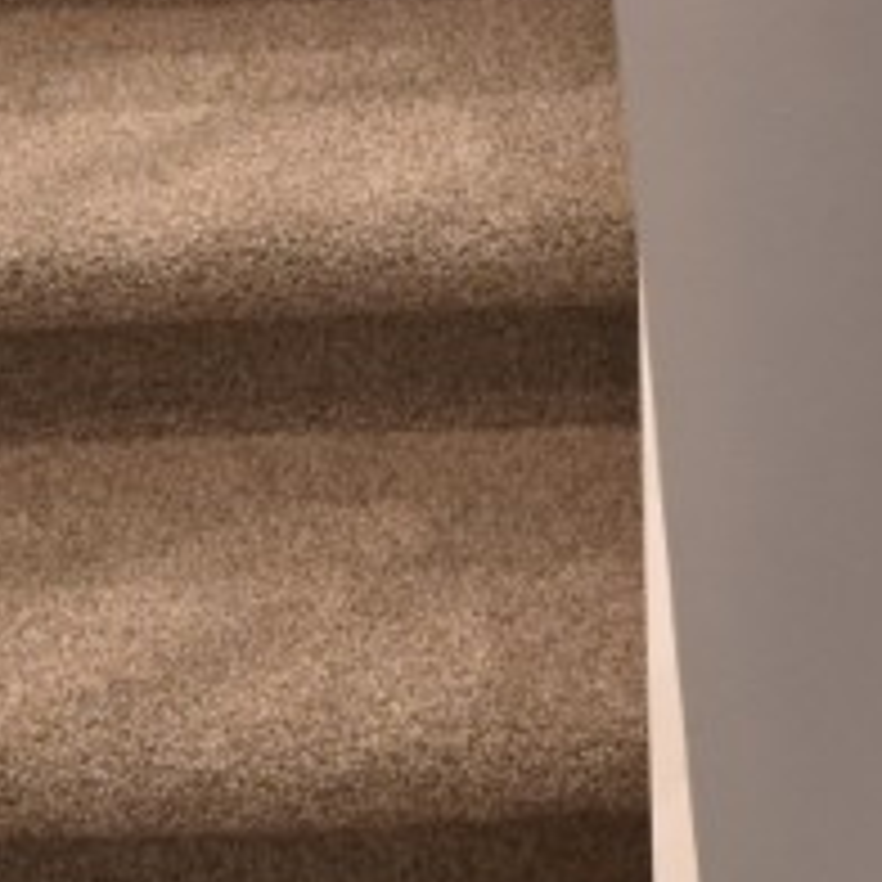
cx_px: 756
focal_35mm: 75
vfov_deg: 21.9
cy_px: -72
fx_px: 2162
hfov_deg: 22.6
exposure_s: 1/15
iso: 800
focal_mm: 10
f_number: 3.5
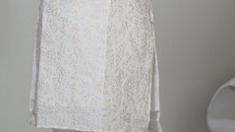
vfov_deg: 4.8
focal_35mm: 251
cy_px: -79
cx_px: 90
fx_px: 1563
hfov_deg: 8.6
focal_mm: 85
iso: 125
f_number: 9
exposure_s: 1/160
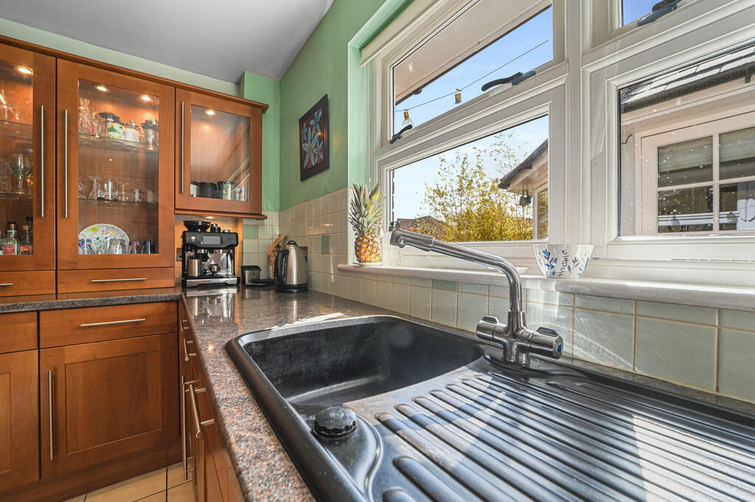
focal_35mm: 14
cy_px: 251
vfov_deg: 81.1
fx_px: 293
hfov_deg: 104.3
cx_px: 378
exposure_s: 1/10
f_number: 8
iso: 400
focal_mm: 14
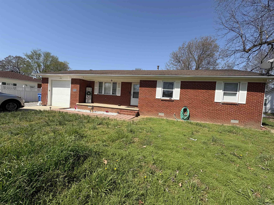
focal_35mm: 14
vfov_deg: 85.7
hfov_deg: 102.1
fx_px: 111
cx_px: 137
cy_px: 102
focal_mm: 2.22
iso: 50
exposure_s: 1/1789
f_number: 2.2
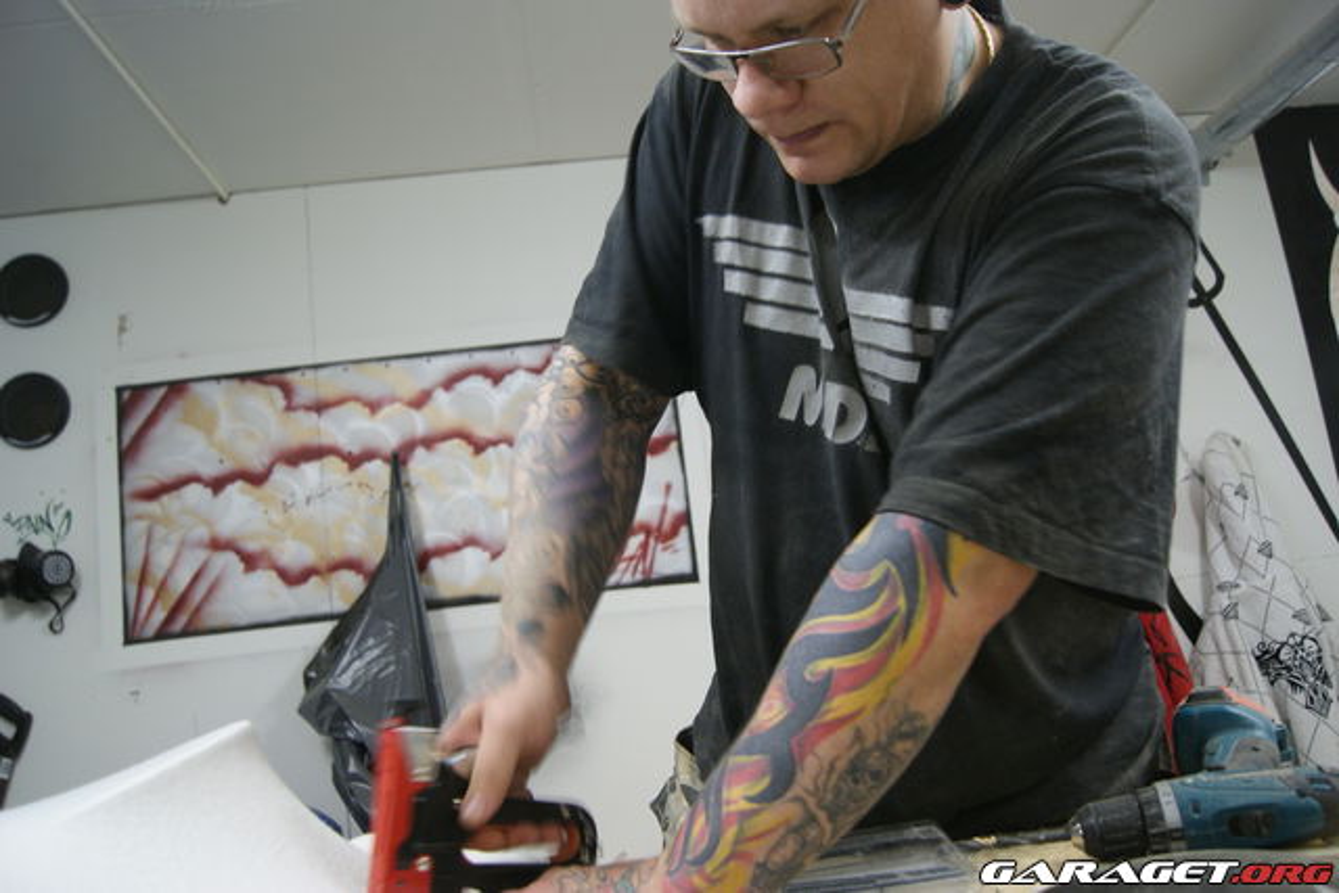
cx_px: 670
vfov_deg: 48.0
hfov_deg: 67.4
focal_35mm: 27
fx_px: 1004
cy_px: 446
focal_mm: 18
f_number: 3.5
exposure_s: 1/30
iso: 400
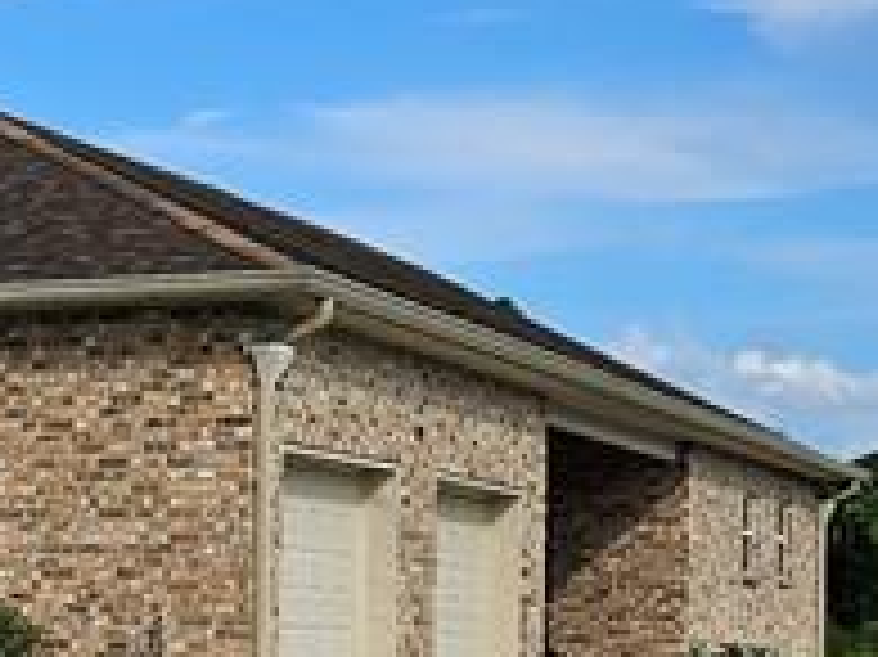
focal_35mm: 121
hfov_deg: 15.2
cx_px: -405
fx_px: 3067
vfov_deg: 12.2
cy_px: 549
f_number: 1.8
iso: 25
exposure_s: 1/2082
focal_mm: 5.4
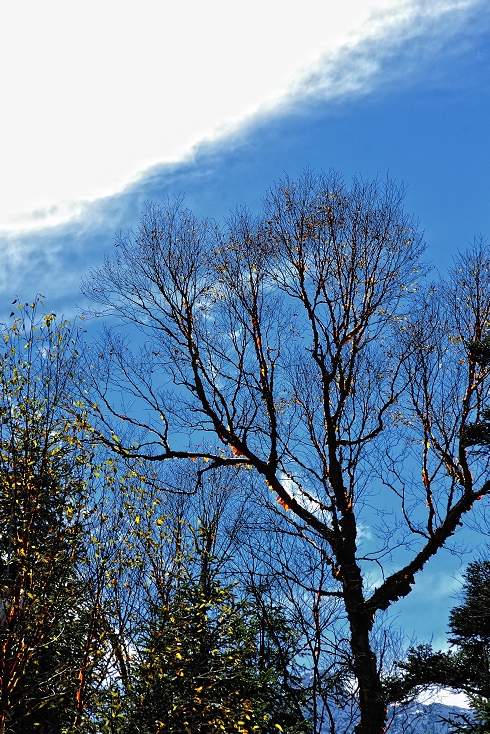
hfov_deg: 9.3
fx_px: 2998
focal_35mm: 147
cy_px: 341
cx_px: 274
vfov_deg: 14.0
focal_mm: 120
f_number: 11
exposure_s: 1/250
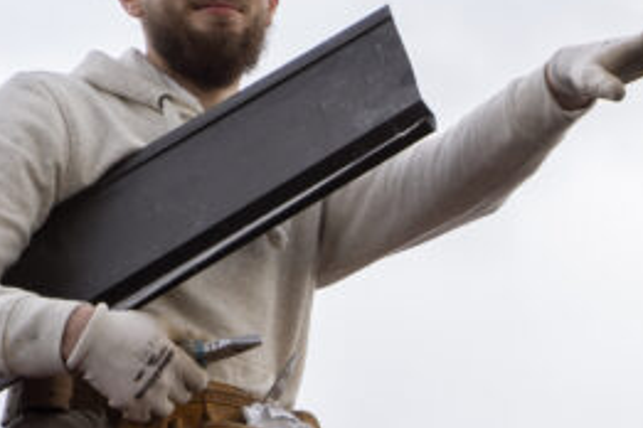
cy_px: 550
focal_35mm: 279
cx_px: 739
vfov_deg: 4.9
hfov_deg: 7.3
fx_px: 4983
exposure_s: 1/320
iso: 200
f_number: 3.5
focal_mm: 71
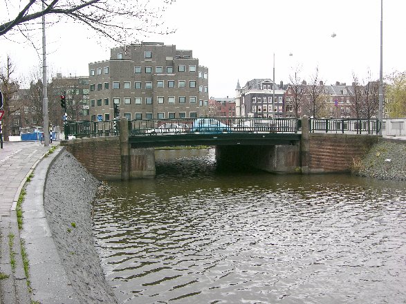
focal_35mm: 35
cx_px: 203
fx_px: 410
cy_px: 152
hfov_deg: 52.6
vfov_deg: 40.7
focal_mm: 8.9
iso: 50
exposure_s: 1/34.6
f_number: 4
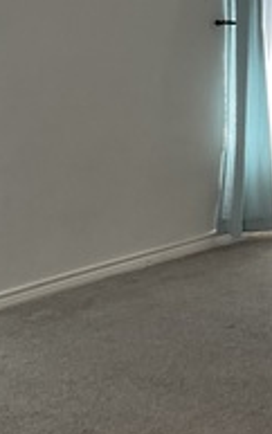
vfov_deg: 20.2
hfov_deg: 12.1
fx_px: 1207
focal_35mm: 102
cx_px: 438
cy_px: 88
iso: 40
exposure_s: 1/60
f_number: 1.8
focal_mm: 3
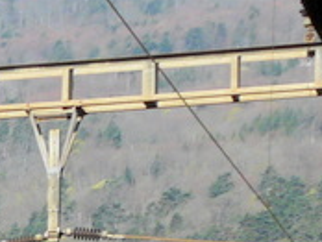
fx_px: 3260
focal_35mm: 350
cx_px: -577
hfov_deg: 5.4
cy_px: 691
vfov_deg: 4.1
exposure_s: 1/500
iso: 100
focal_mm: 10
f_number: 5
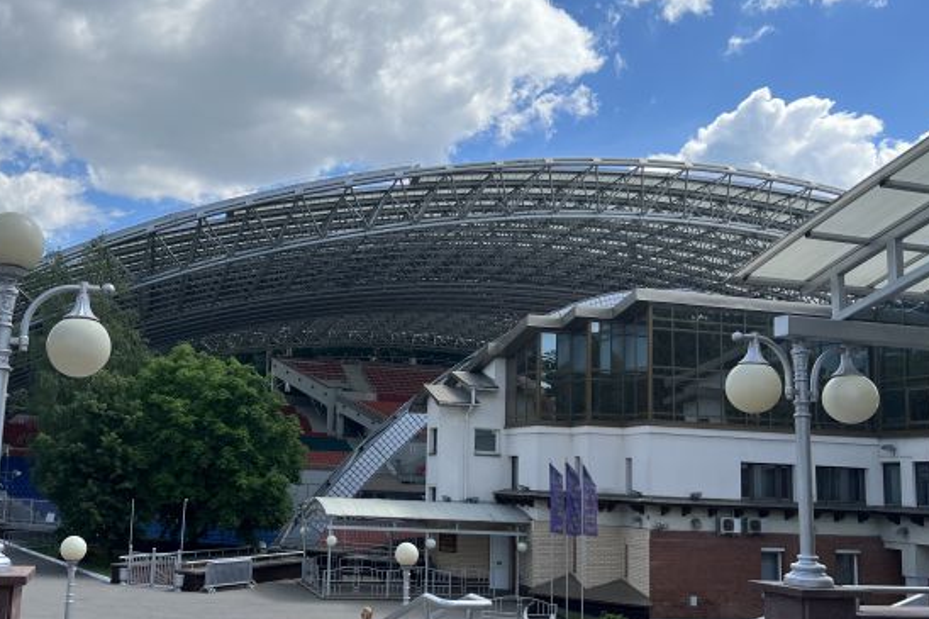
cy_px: 350
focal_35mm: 36
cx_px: 349
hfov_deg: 52.6
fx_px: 929
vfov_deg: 36.8
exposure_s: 1/5319
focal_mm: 5.7
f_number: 1.5
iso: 50
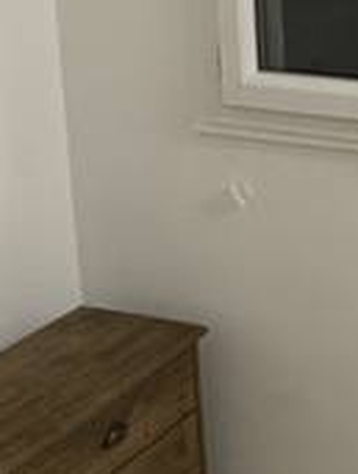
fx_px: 1346
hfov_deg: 14.0
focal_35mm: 98
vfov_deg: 19.8
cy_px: 89
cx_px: 561
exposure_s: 1/100
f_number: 2.2
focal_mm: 2.22
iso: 320
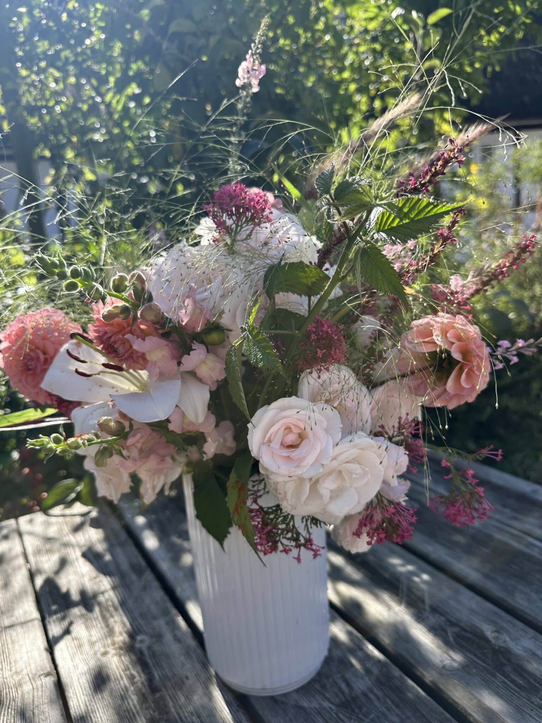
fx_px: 501
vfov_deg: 71.6
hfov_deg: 56.8
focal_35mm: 24
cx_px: 271
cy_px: 362
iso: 80
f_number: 1.78
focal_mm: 6.86
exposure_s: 1/1517
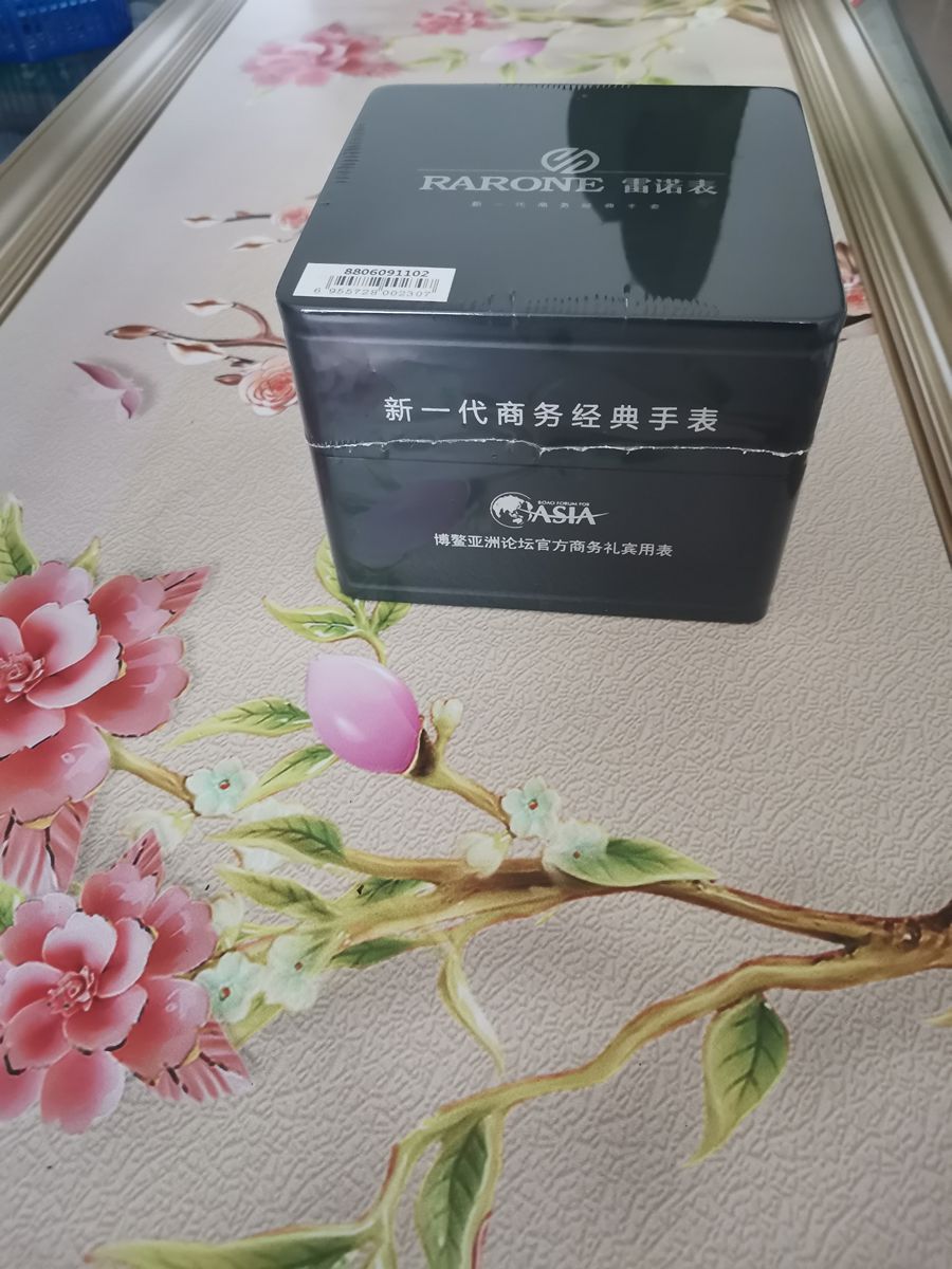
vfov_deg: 67.3
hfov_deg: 53.1
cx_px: 476
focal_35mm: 26
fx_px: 953
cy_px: 634
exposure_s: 1/25
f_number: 1.8
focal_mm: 4.75
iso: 640
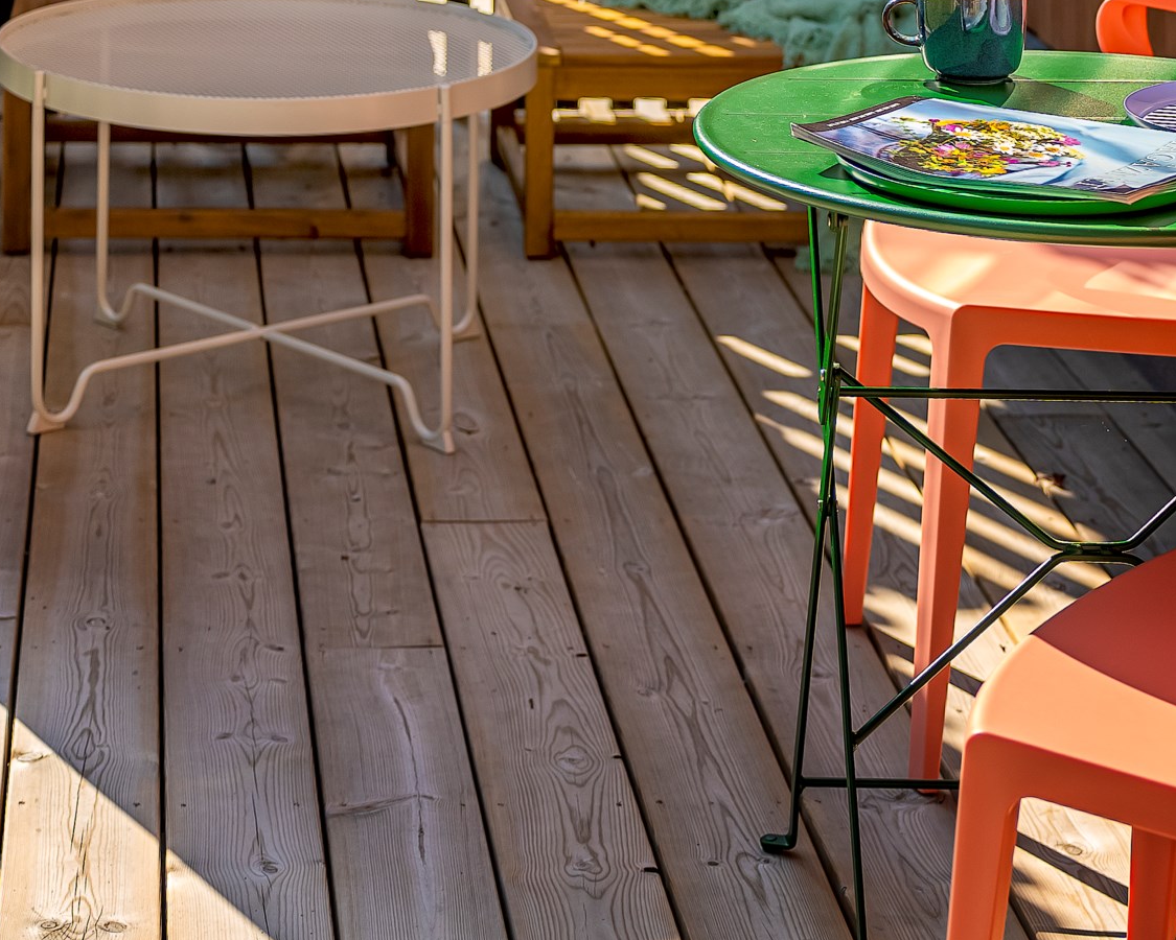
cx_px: 1485
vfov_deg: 15.1
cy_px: 0
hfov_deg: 18.0
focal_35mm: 100
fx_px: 3481
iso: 100
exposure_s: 1/800
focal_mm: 37
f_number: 2.8
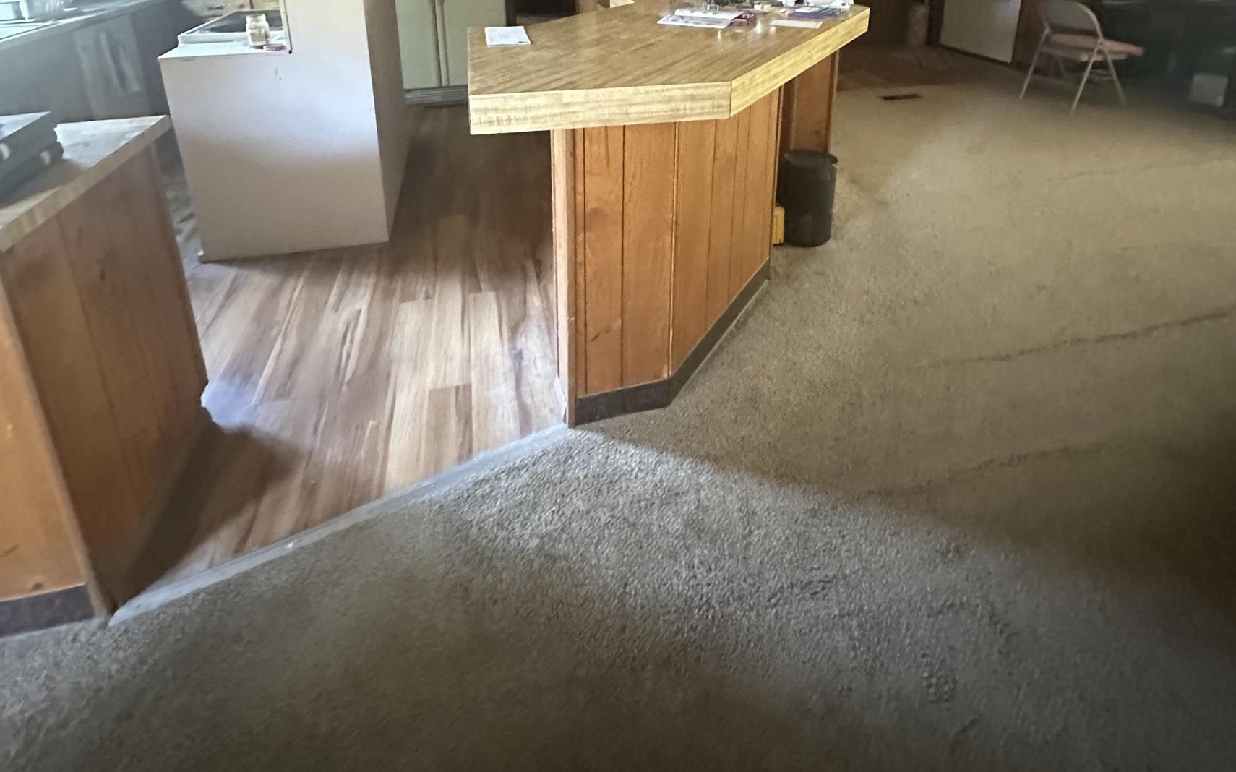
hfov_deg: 85.1
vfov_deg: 53.2
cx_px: 619
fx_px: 674
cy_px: 97
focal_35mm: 20
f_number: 2.2
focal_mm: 2.22
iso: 1250
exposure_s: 1/40
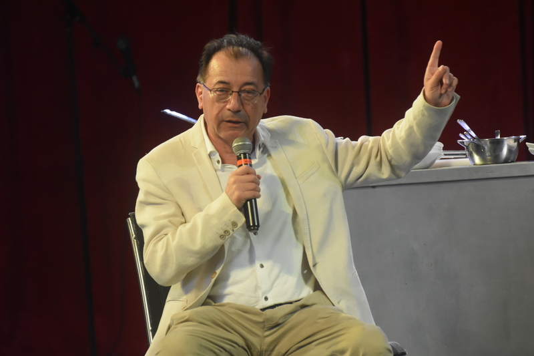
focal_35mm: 270
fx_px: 4004
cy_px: 178
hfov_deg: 7.6
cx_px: 267
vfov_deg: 5.1
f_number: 5
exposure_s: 1/640
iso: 3200
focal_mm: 180
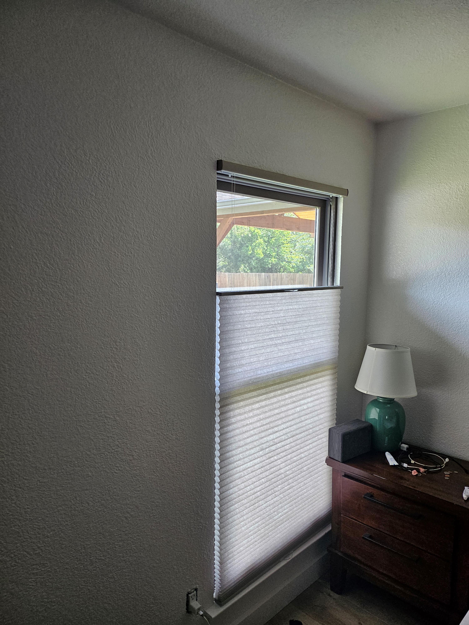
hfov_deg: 56.8
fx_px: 434
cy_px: 312
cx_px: 234
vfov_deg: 71.6
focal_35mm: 24
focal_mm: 5
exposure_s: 1/120
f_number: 1.8
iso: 250
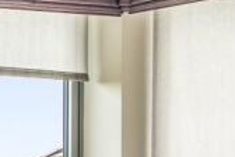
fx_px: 1194
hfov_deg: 10.0
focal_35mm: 183
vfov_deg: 7.4
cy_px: 238
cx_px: -305
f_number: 3.5
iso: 200
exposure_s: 1/125
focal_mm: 30
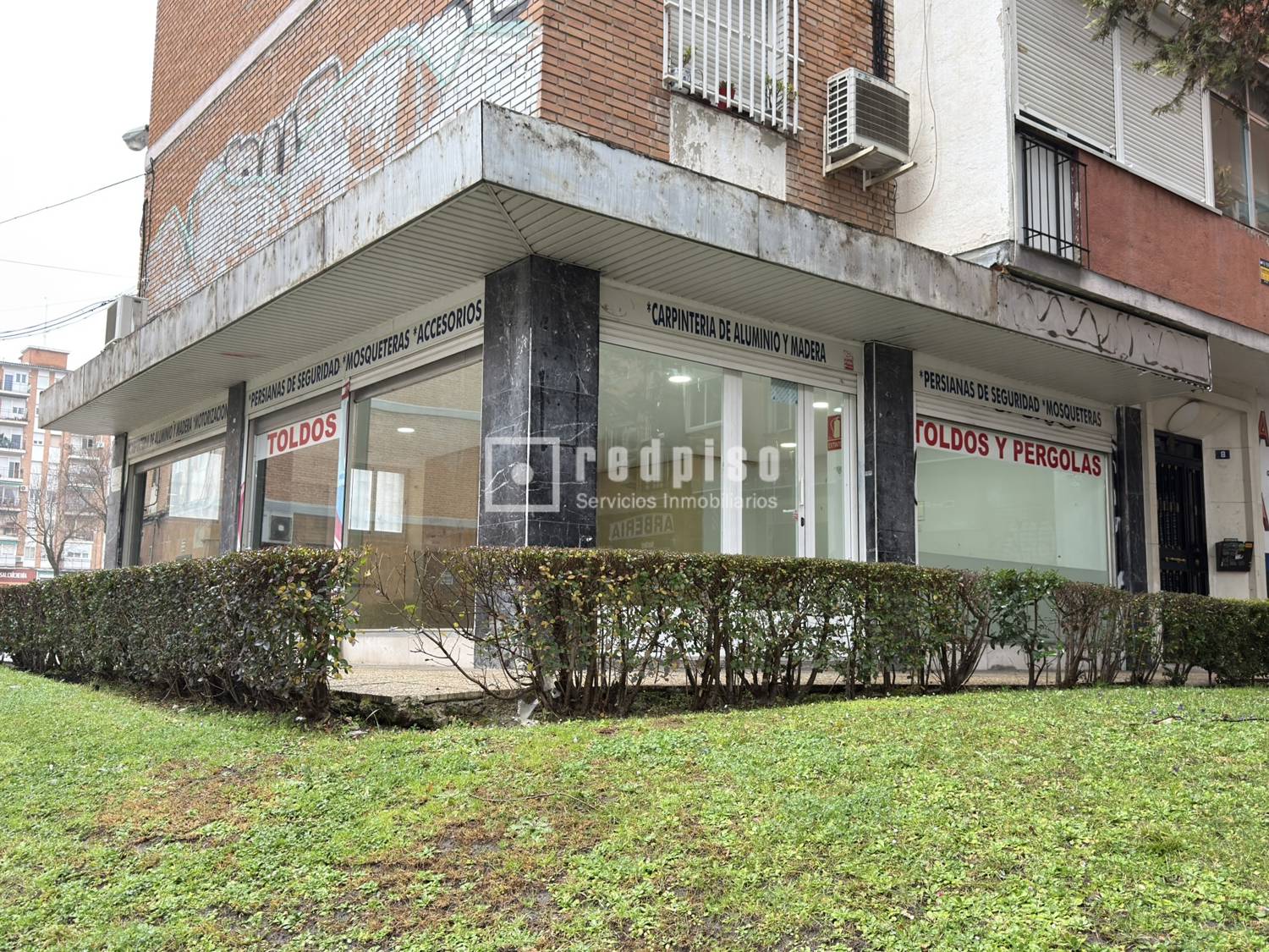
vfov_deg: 42.9
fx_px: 1210
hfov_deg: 55.4
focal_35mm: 33
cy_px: 476
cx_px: 634
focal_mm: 6.76
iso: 80
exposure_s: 1/121
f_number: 1.78
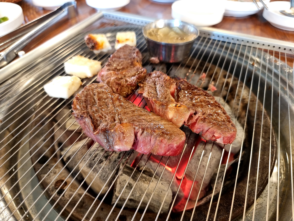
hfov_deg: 71.6
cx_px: 147
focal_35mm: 24
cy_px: 110
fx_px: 204
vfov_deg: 56.8
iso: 200
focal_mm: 6.7
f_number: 1.8
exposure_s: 1/60
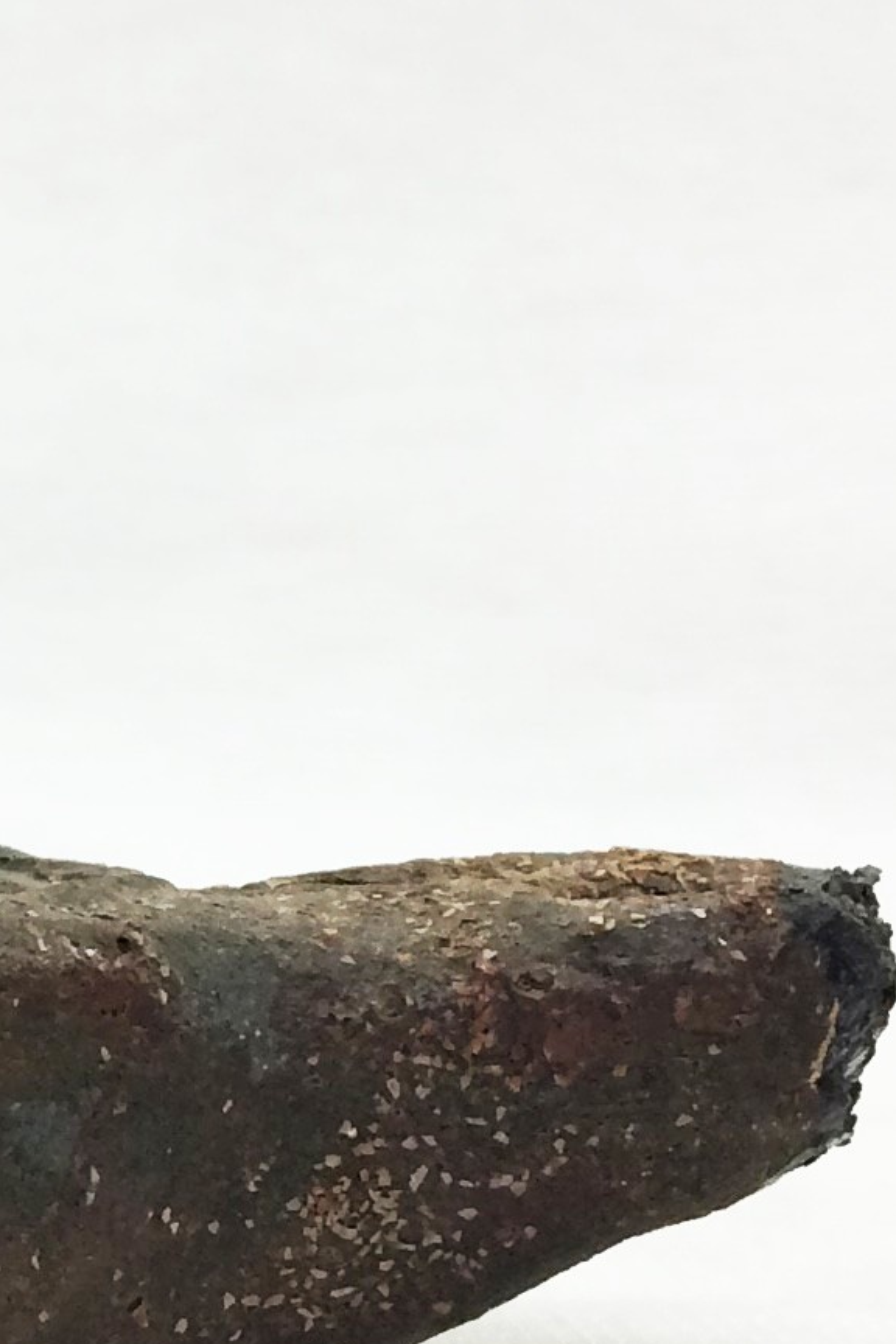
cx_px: -576
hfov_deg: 11.4
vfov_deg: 17.9
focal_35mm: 114
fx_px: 4256
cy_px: 905
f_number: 2.2
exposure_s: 1/33
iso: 32
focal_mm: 4.15
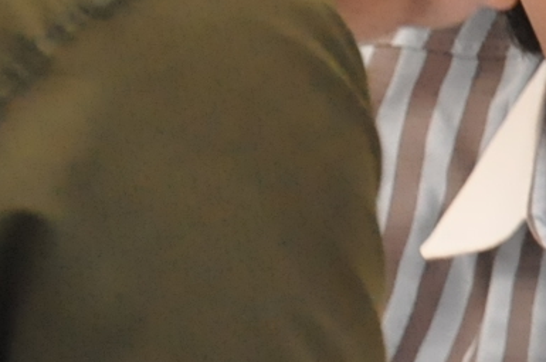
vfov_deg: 2.0
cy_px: 3
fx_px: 10125
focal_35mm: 669
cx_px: 1483
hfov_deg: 3.0
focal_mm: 80
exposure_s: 1/100
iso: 2000
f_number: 5.3
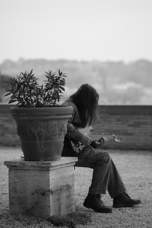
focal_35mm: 128
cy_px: 114
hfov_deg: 10.7
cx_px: 76
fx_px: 811
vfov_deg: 16.0
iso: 160
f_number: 1.8
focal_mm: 85
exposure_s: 1/1600
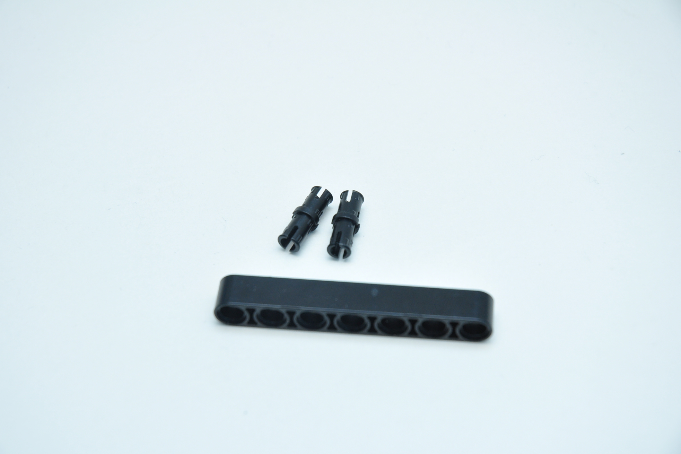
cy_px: 228
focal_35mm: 106
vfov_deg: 12.9
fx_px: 2005
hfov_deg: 19.3
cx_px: 338
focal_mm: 70
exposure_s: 1/60
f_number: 7.1
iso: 400
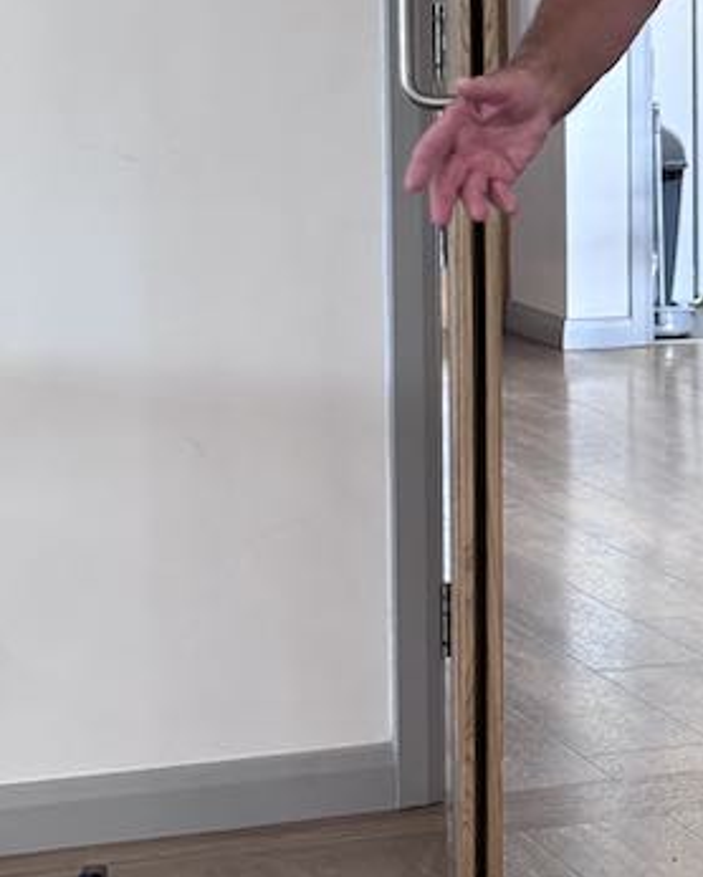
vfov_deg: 15.2
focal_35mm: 126
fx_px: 3274
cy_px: 241
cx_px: 883
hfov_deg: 11.9
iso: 125
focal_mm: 6.76
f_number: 1.78
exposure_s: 1/100
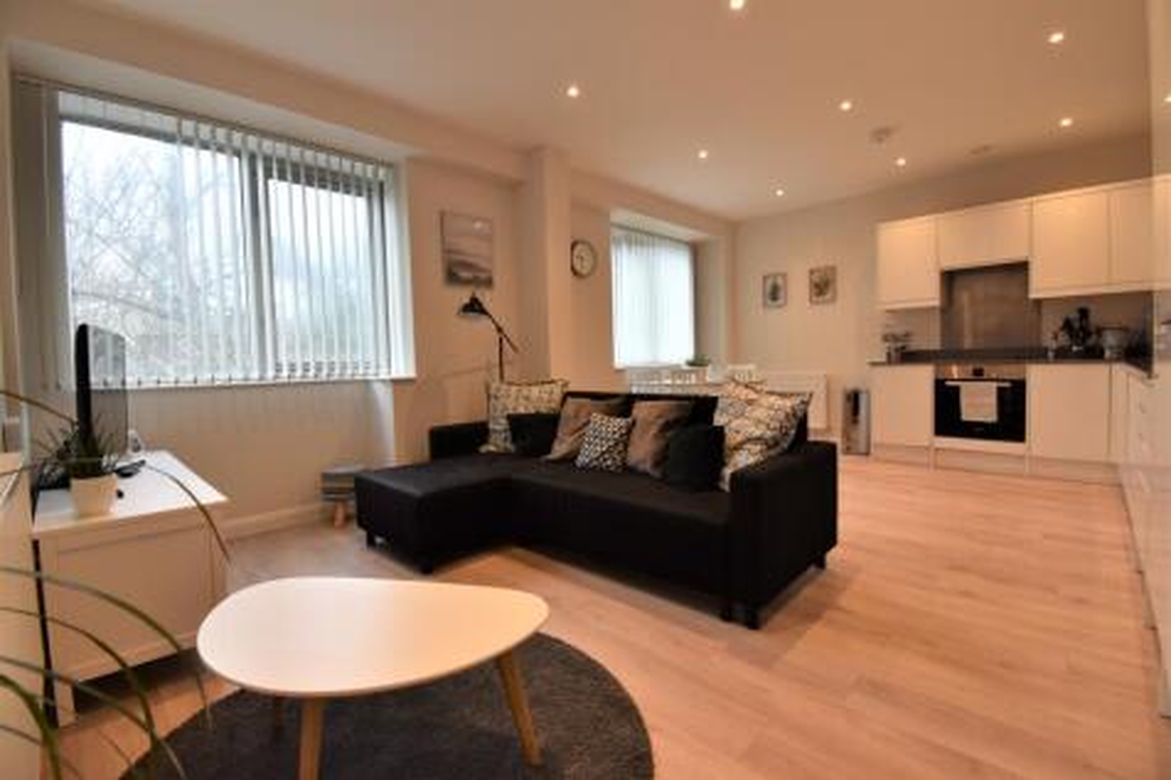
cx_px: 586
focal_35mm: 15
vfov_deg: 77.3
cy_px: 390
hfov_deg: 100.4
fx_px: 488
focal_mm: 10
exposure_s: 1/15
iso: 320
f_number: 9
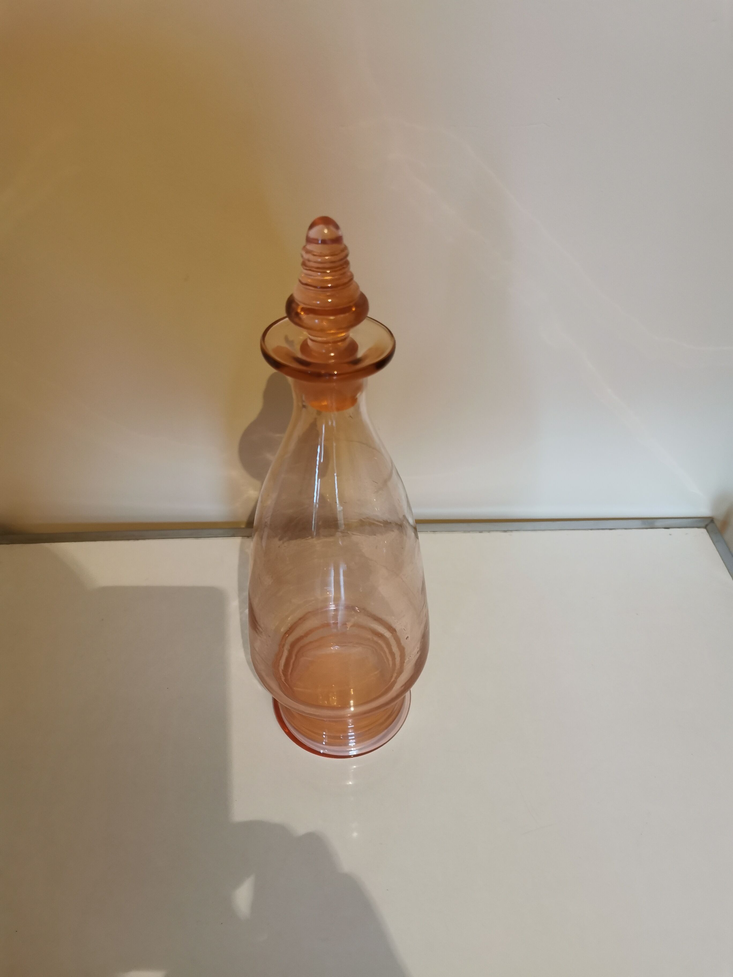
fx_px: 762
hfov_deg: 51.4
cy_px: 488
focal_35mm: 27
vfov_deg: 65.3
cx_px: 366
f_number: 1.6
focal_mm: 5.56
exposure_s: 1/33.3
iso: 320
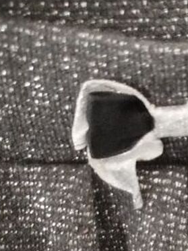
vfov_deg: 20.5
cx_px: 208
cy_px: 337
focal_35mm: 86
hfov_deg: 16.6
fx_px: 623
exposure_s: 1/17
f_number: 1.7
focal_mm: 5.31
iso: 1600
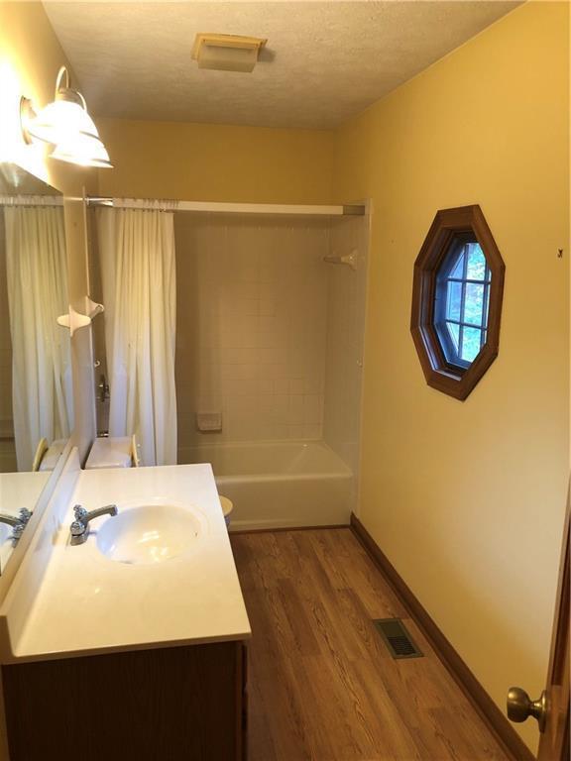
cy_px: 380
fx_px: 616
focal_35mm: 28
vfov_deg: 63.4
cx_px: 286
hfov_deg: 49.7
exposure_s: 1/15
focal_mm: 3.99
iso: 40
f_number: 1.8
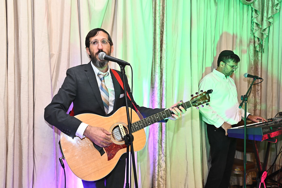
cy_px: 94
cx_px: 141
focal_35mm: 40
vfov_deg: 33.4
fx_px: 313
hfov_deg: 48.5
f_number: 8
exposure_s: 1/125
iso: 2000
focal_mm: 40
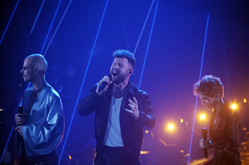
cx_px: 124
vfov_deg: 2.9
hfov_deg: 4.4
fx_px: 3248
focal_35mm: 470
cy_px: 82
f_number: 6.3
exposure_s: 1/160
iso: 4000
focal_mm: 470
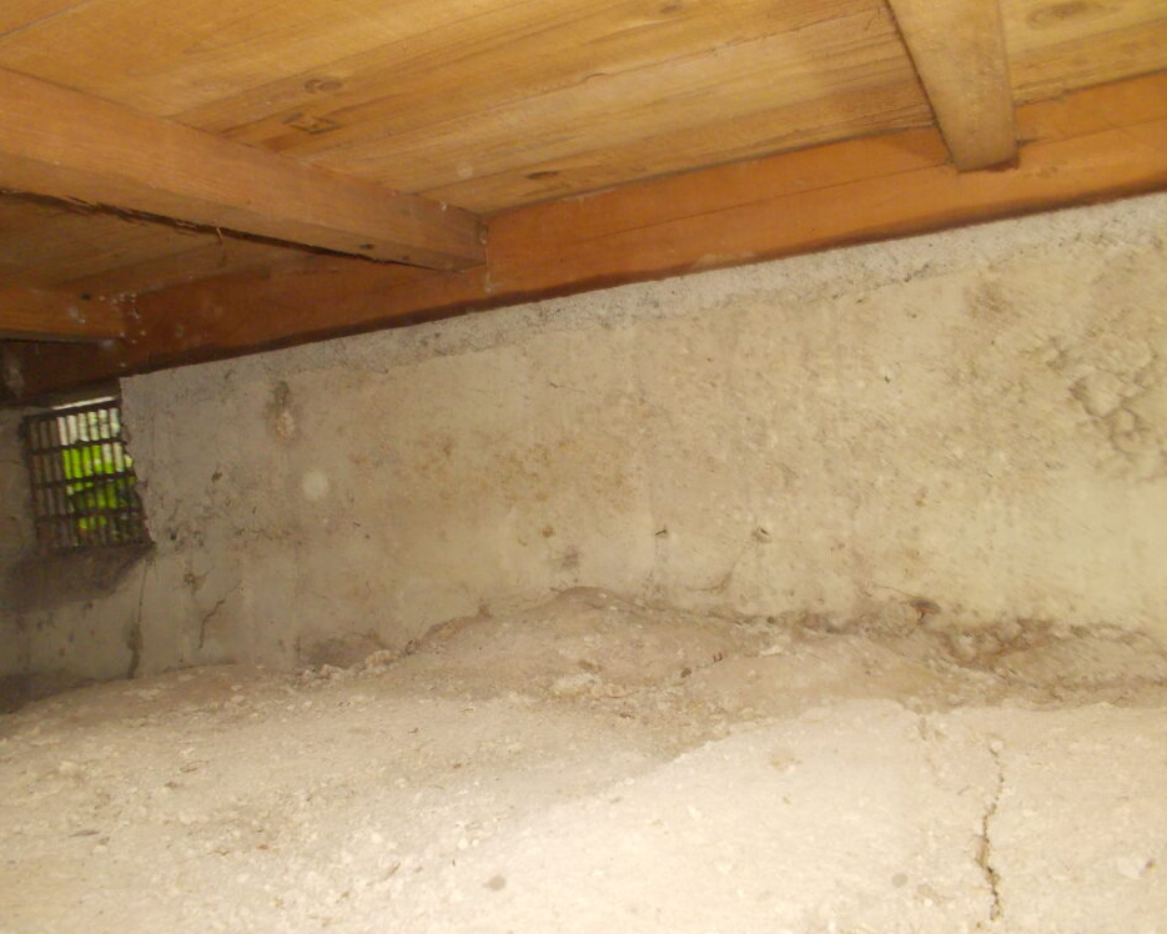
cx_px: 554
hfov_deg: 57.2
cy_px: 468
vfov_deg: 47.1
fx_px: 1071
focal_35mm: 31
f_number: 3.3
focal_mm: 4.1
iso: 200
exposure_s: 1/25
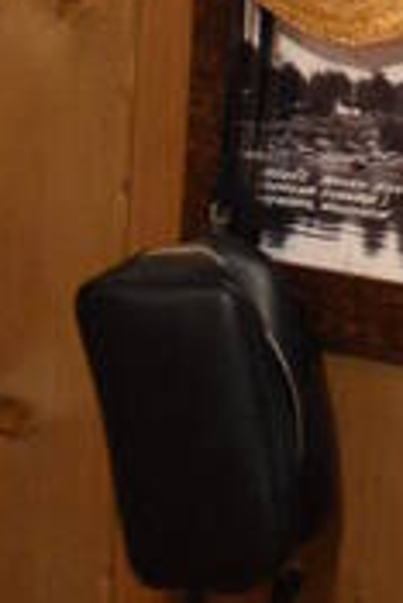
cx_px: 689
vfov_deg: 12.6
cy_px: -625
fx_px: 2363
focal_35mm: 141
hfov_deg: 9.4
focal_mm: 18
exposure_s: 1/30
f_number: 3.5
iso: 2000
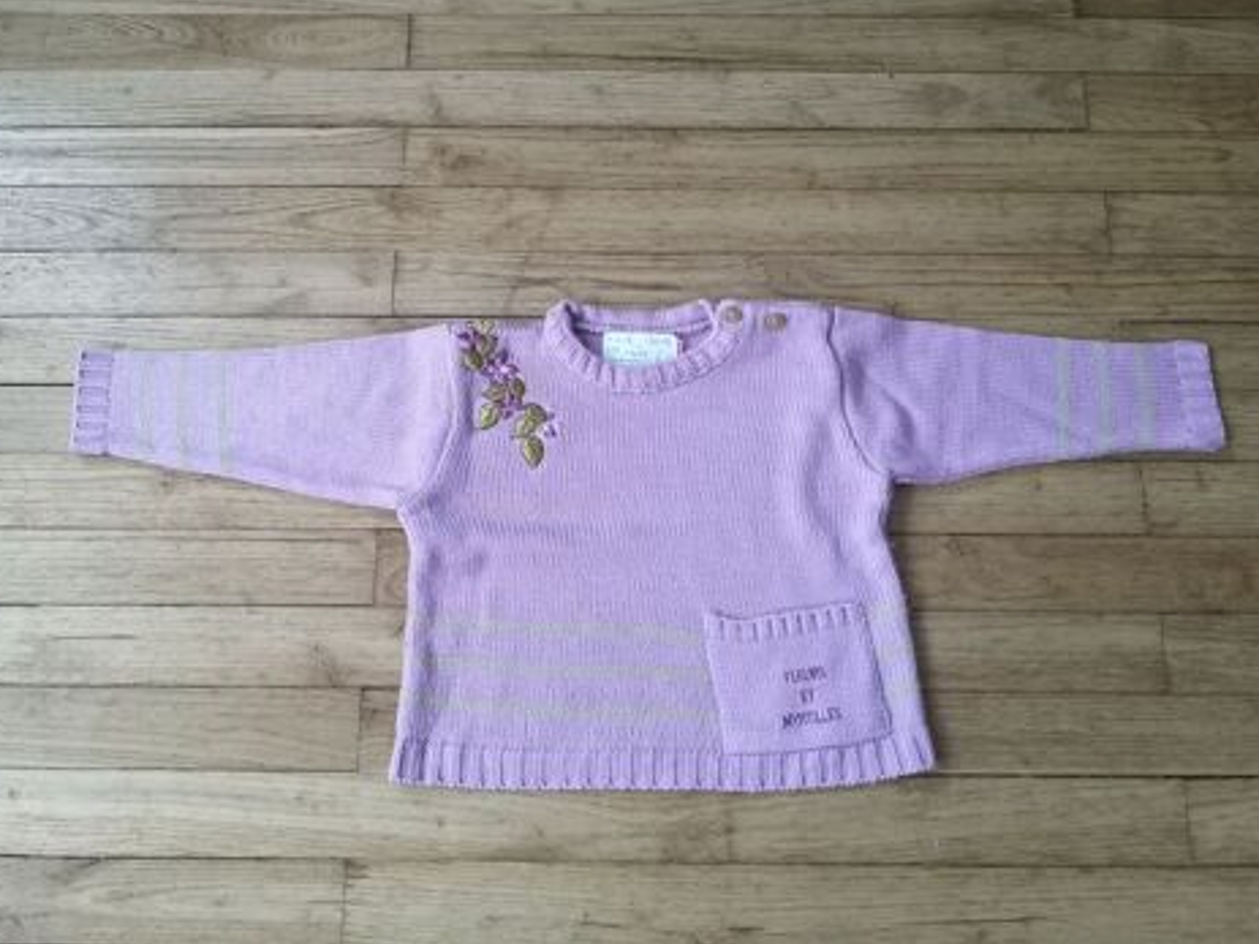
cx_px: 612
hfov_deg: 63.4
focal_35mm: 28
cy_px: 460
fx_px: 1018
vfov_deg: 49.7
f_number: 1.8
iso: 400
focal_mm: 3.95
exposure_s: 1/30
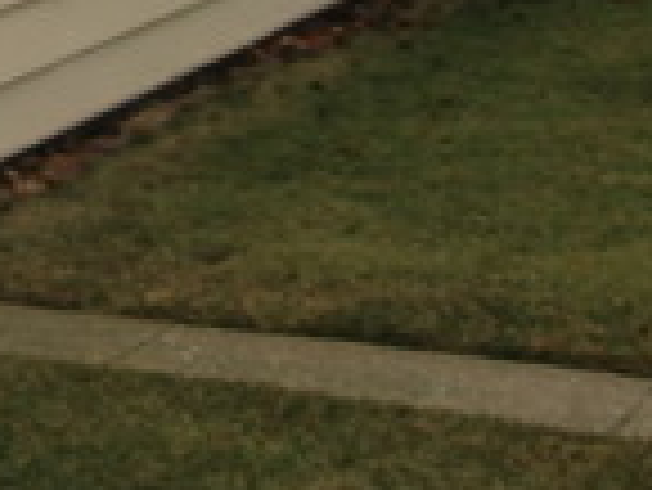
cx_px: -688
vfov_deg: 9.5
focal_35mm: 150
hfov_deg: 11.7
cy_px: -333
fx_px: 2828
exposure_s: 1/125
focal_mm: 6.1
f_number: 3.6
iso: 64
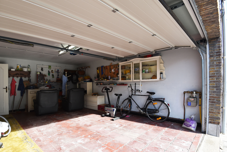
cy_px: 84
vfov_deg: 67.3
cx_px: 101
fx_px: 114
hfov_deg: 89.6
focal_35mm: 18
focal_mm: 16
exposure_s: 1/250
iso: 400
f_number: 8
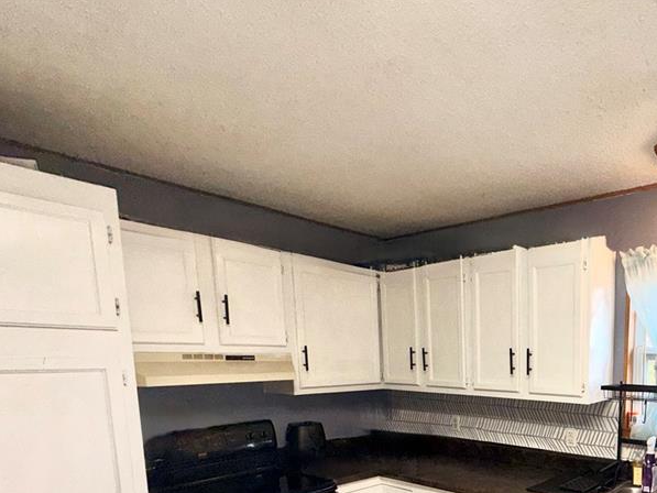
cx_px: 545
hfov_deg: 63.9
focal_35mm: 24
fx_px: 456
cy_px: 416
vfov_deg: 52.0
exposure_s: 1/120
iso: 50
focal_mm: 2.22
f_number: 2.2
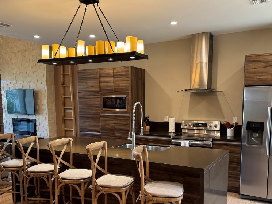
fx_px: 259
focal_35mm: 33
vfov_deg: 42.5
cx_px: 134
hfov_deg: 55.3
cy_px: 131
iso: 200
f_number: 1.78
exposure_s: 1/60
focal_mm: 6.76
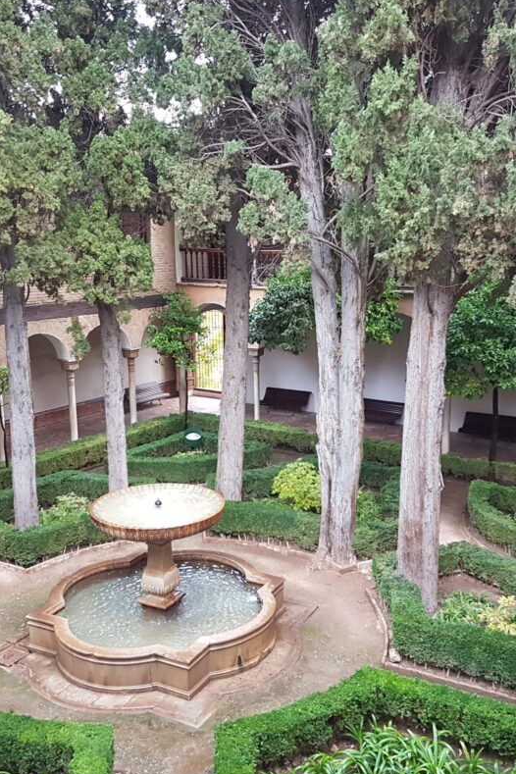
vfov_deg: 51.9
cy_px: 392
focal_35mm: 37
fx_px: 795
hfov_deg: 35.9
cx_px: 245
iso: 160
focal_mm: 4.2
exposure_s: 1/40
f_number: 1.7
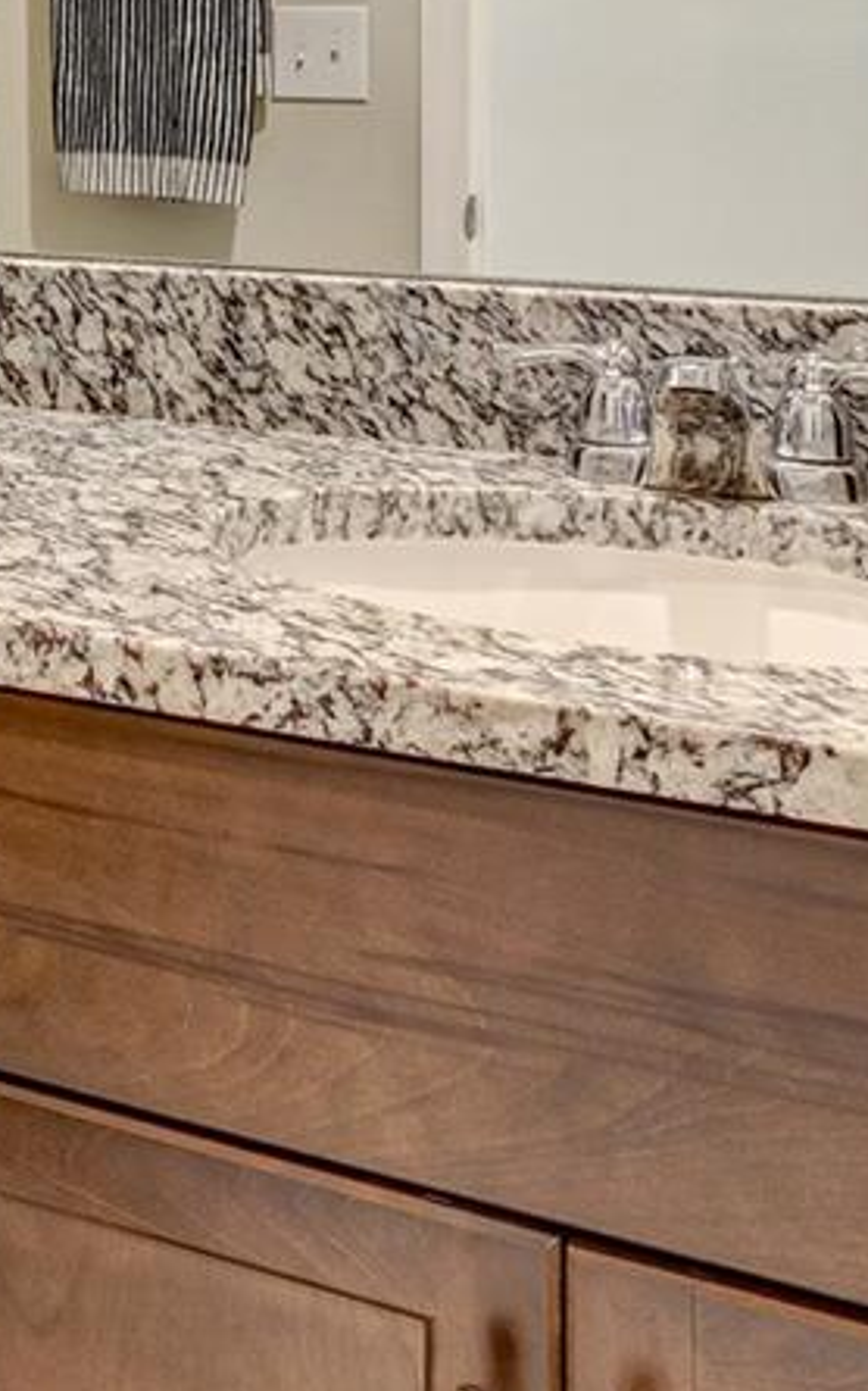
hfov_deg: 20.5
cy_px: 44
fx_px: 2082
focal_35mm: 55
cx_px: -393
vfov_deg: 34.1
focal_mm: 10
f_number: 10
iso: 400
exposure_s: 1/2.5
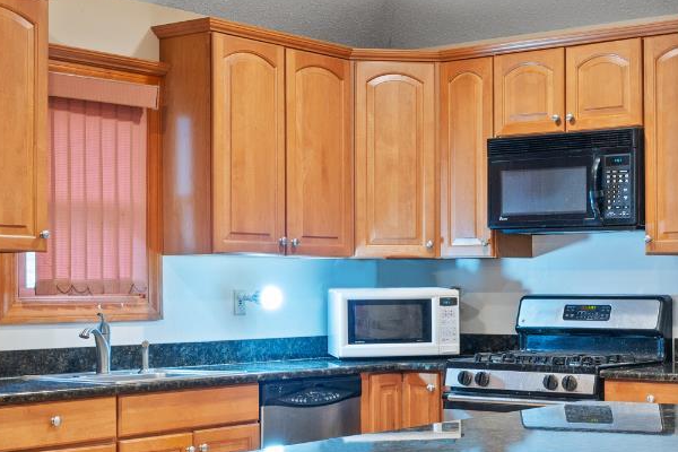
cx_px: 507
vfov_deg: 19.4
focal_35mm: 70
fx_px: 1318
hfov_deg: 28.4
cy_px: 279
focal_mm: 28
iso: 250
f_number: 9
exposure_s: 2
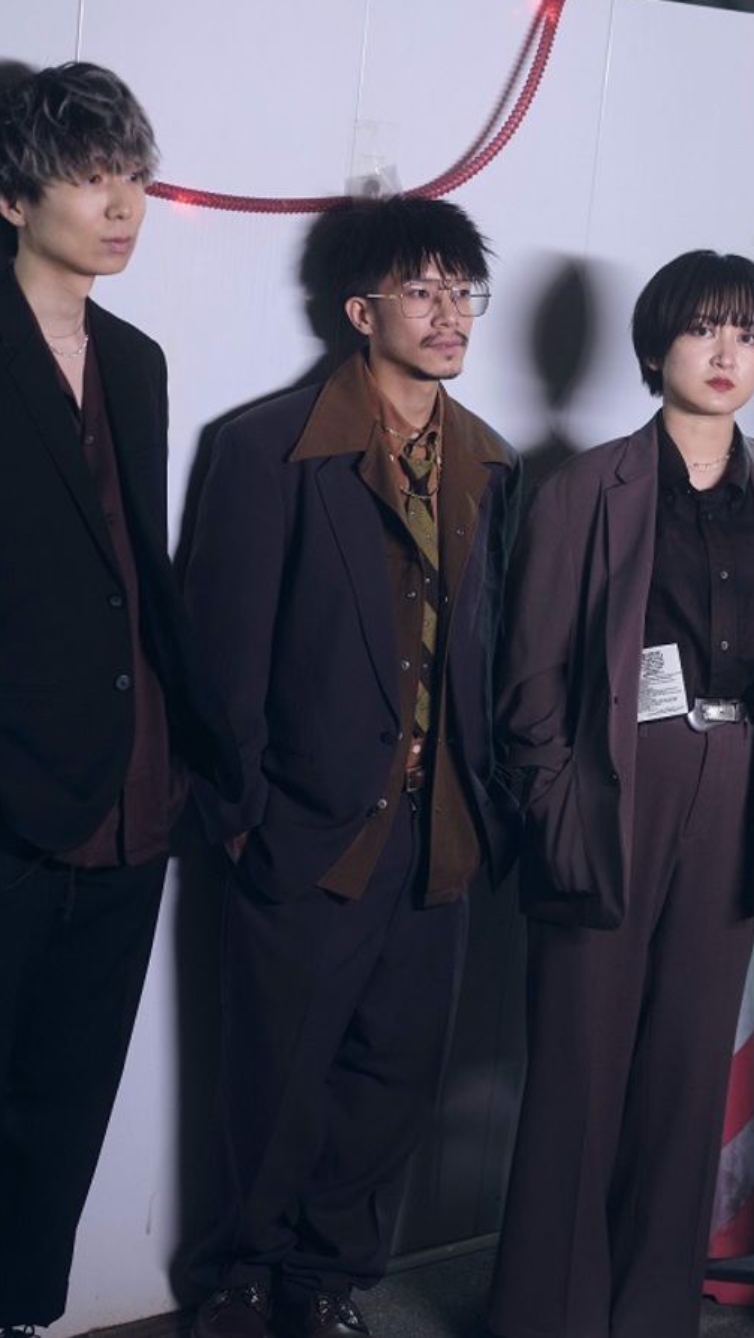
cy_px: 668
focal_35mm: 92
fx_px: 3267
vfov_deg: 23.2
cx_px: 627
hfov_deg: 13.1
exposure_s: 1/100
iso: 2000
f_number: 2.5
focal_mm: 80
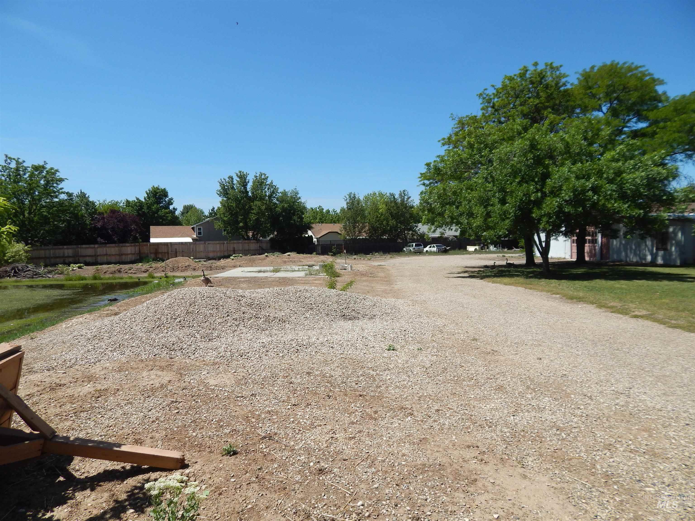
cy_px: 260
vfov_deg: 58.9
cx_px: 348
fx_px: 462
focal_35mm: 23
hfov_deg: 73.9
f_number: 6
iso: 125
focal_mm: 4
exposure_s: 1/500
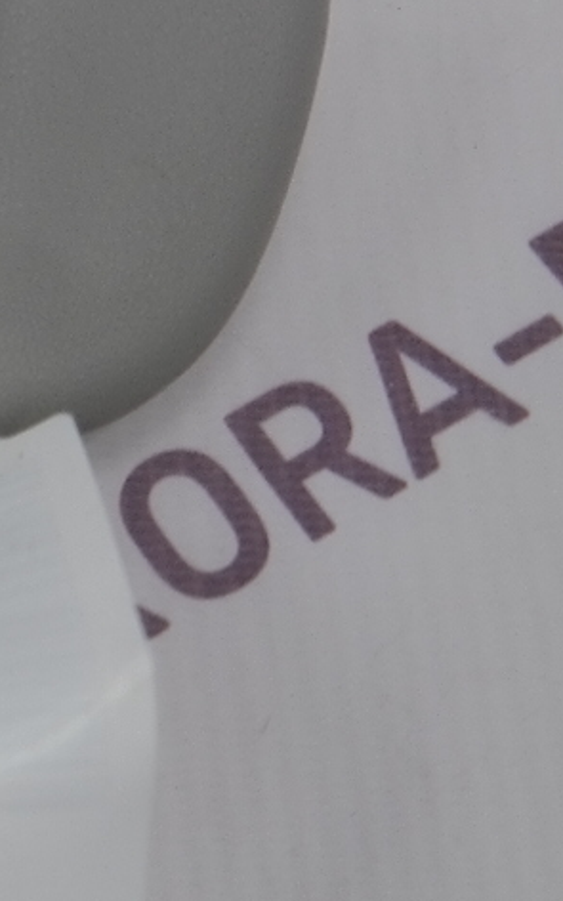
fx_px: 3020
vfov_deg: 16.9
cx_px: -937
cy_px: 195
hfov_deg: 9.2
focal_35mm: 123
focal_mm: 22
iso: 200
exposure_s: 1/80
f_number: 4
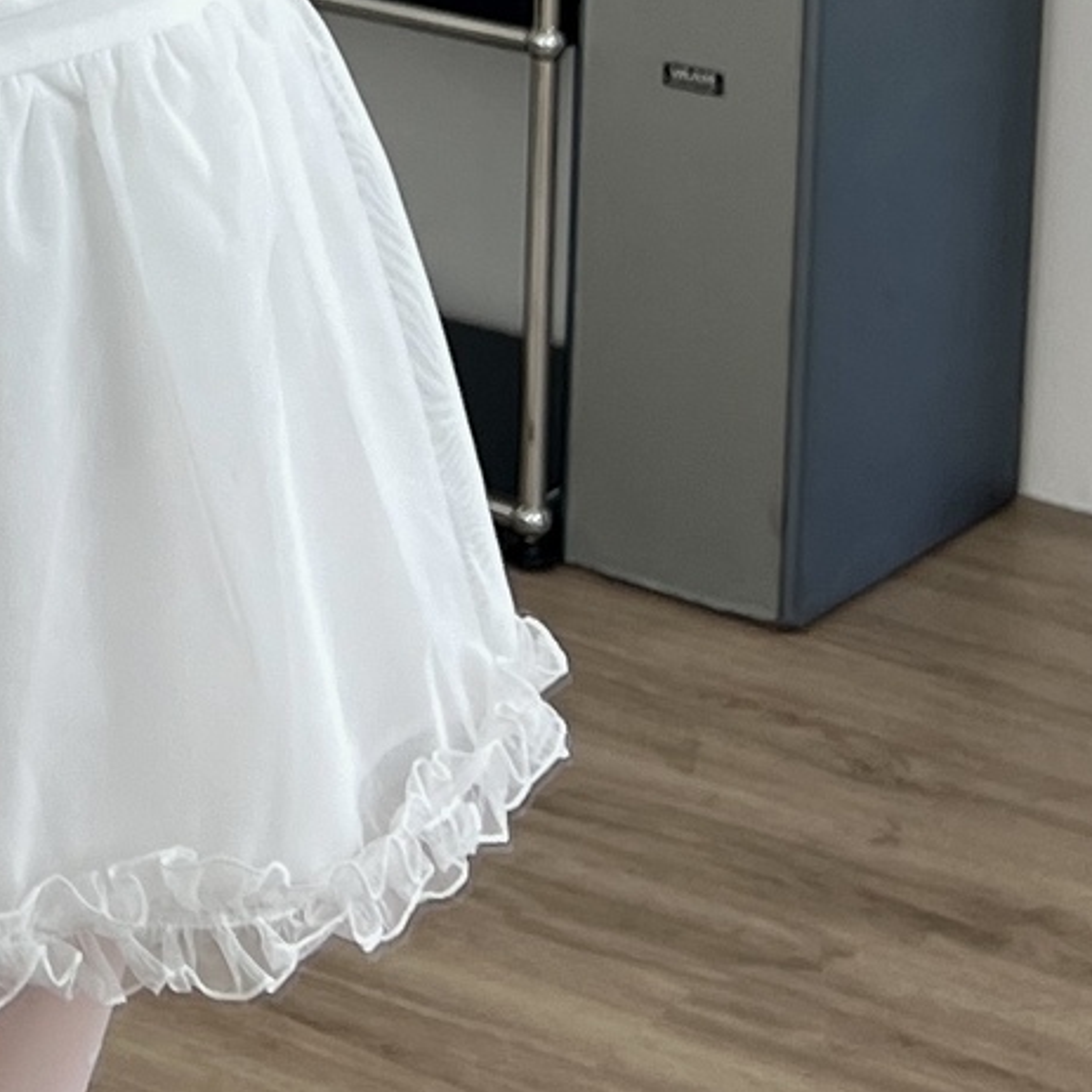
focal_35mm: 119
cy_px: -408
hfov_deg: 13.8
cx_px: -535
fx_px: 4247
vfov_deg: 14.0
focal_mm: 5.7
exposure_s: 1/177
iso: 40
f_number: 1.5
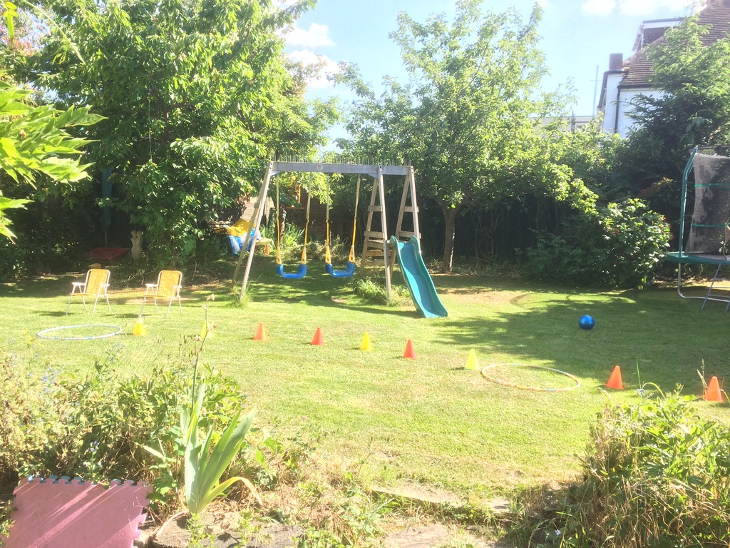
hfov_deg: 61.7
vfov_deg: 48.2
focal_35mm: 29
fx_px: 612
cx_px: 365
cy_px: 274
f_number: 2.2
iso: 32
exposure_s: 1/354
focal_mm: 4.15
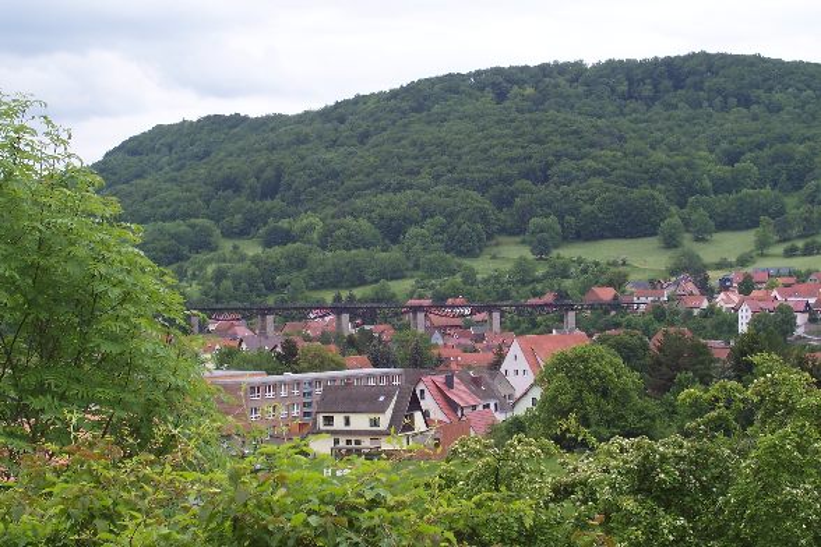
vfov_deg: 16.7
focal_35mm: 82
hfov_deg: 24.8
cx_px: 410
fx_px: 1870
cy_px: 274
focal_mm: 13.5
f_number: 4.1
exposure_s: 1/350
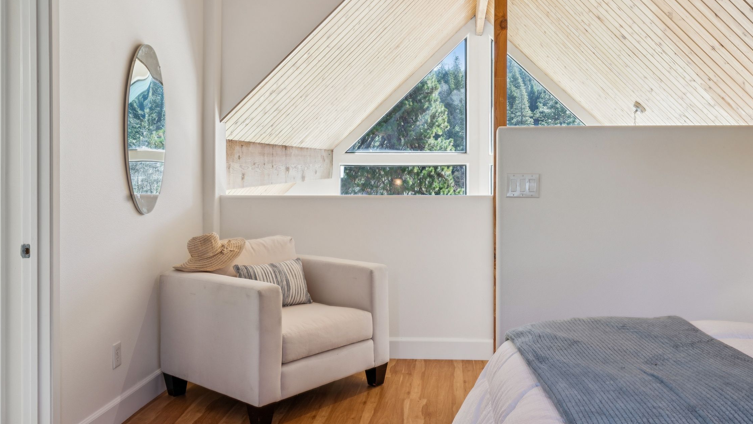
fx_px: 642
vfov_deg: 36.4
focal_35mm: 32
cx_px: 451
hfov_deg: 60.2
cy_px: 166
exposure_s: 1/4
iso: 100
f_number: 13
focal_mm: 19.1
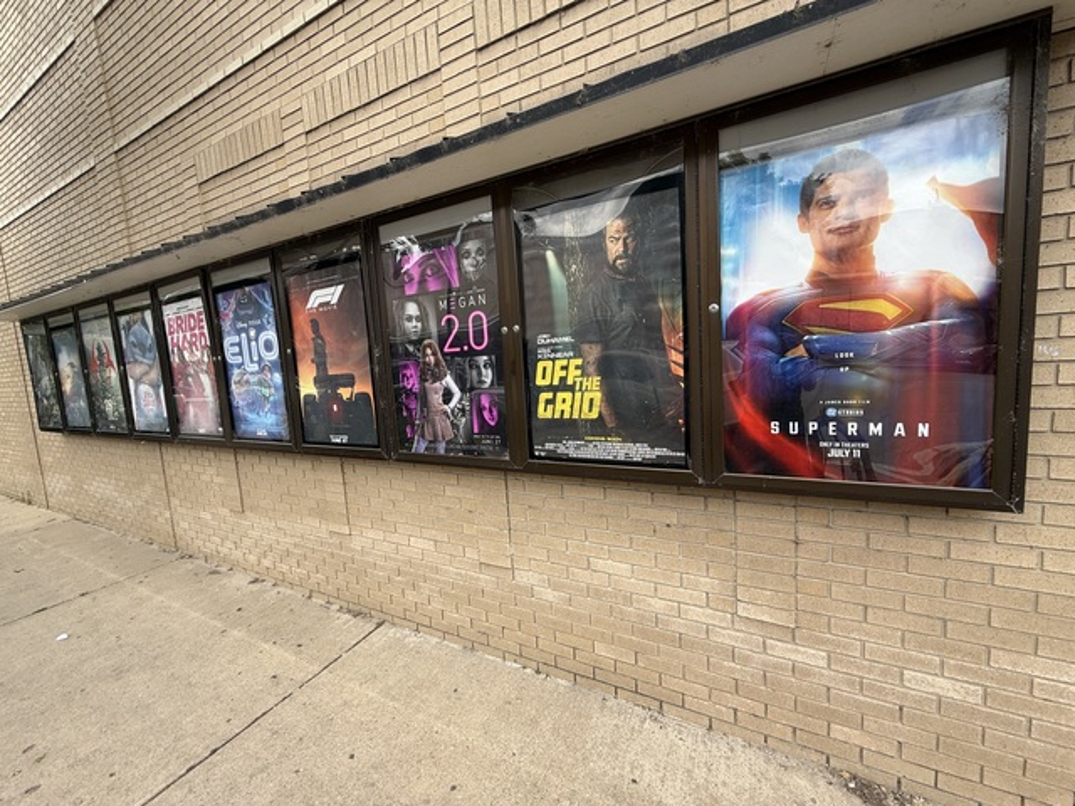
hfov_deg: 102.1
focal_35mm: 14
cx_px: 538
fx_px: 435
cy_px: 403
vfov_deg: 85.7
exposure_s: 1/326
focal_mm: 2.22
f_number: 2.2
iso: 50
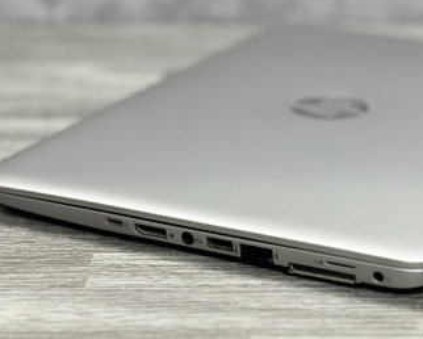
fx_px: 1403
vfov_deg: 13.8
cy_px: 146
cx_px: 261
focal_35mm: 112
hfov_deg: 17.1
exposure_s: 1/50
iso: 160
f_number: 2.8
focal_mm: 9
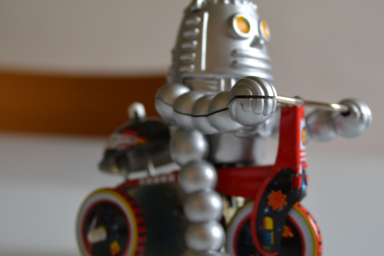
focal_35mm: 71
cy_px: 124
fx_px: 757
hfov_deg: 28.5
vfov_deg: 19.2
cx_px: 192
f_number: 4.8
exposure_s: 1/25
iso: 400
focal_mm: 32
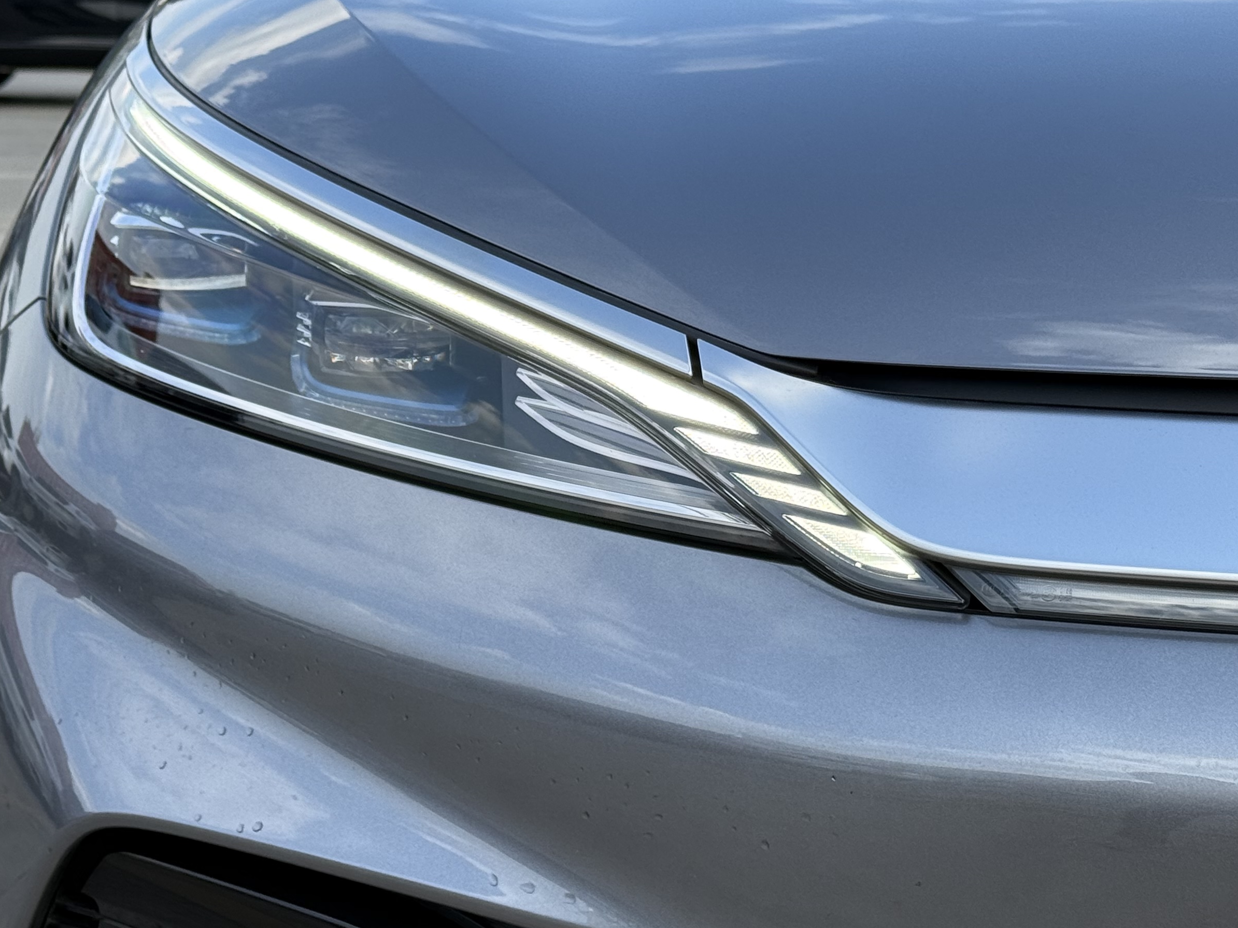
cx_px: 553
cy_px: 409
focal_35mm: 81
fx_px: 2897
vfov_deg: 18.2
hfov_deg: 24.1
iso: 64
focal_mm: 6.76
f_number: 1.78
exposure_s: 1/1429
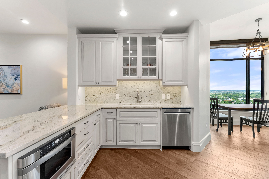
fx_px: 113
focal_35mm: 15
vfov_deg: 77.0
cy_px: 90
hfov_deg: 100.0
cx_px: 134
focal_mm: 15.1
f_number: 8
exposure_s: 1/4
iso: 250
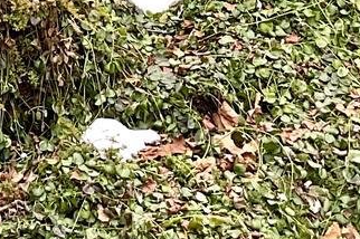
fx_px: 1918
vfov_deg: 6.7
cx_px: -31
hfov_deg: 10.6
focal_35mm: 192
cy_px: -362
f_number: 1.8
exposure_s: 1/344
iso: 16
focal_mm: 3
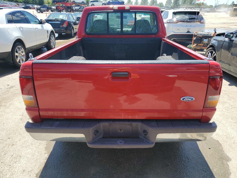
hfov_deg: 67.3
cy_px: 89
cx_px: 118
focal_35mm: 26
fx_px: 178
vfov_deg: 53.1
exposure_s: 1/1667
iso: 50
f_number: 1.5
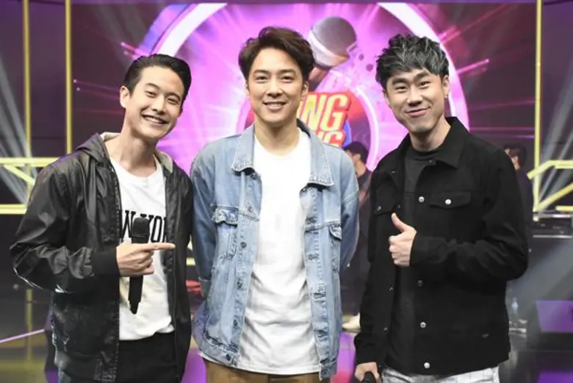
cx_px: 286
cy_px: 192
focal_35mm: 57
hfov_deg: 35.0
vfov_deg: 23.8
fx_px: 908
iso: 6400
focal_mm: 38
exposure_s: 1/1250
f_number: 4.5
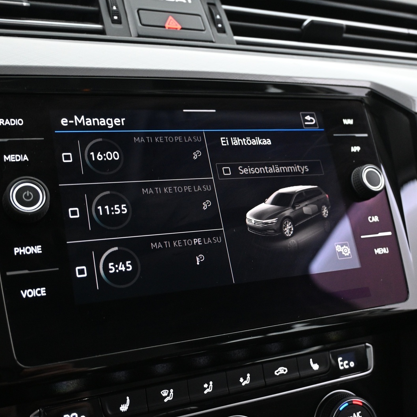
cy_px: 205
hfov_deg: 41.9
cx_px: 193
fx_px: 545
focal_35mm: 40
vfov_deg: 41.9
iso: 1600
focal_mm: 20.5
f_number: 3.8
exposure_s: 1/20
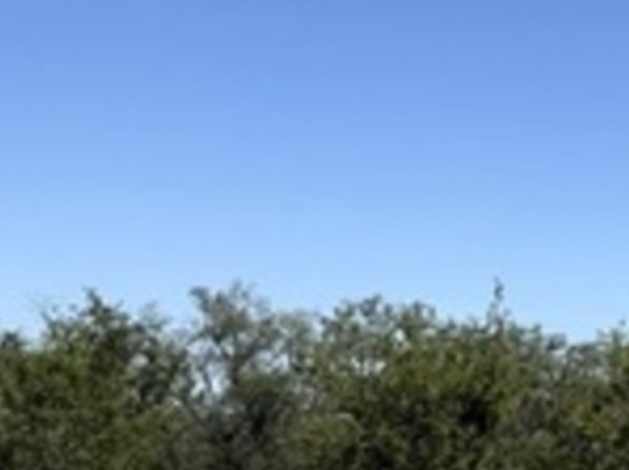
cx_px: 1041
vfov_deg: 17.4
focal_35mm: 84
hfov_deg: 19.2
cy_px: 369
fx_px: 1524
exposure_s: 1/5319
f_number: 1.78
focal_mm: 6.76
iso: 80
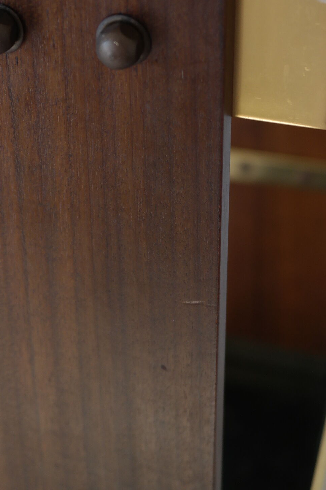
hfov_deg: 15.5
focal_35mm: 88
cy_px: 59
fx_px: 1196
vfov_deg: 22.6
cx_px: 143
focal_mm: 28
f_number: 4
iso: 400
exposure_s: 1/50
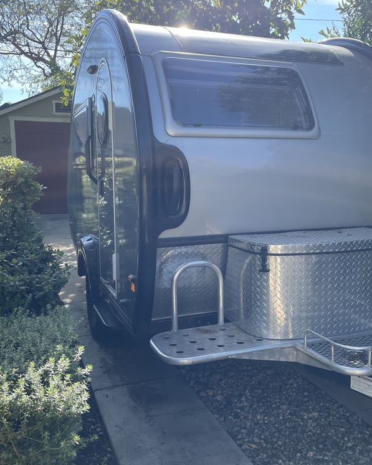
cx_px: 208
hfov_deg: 43.3
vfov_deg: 52.8
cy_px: 233
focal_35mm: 34
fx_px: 468
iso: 32
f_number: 1.6
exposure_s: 1/842
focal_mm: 4.2
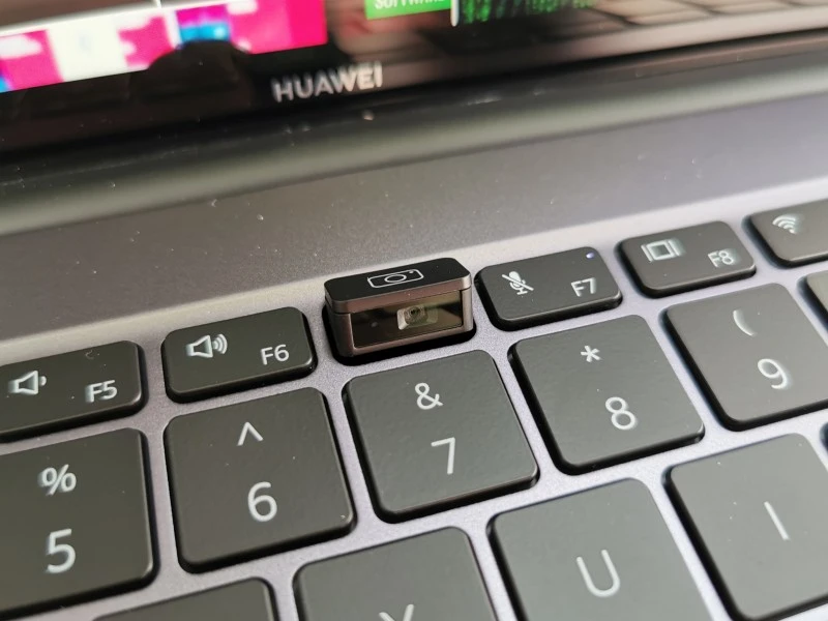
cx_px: 414
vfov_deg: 45.4
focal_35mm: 31
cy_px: 310
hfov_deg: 58.4
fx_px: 742
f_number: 1.6
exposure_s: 1/100
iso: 80
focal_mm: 5.56
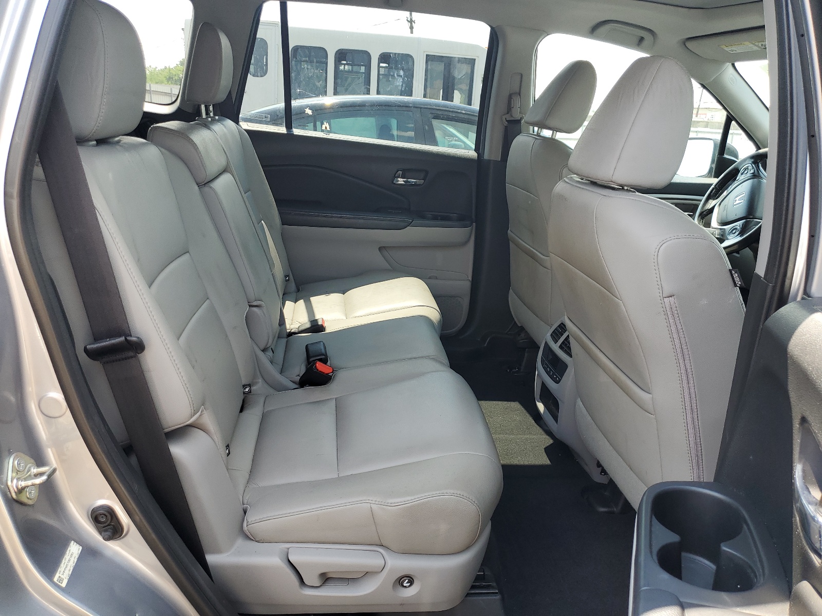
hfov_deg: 67.3
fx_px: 617
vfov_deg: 53.1
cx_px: 411
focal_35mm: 26
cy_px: 308
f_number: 1.5
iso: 50
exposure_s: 1/323
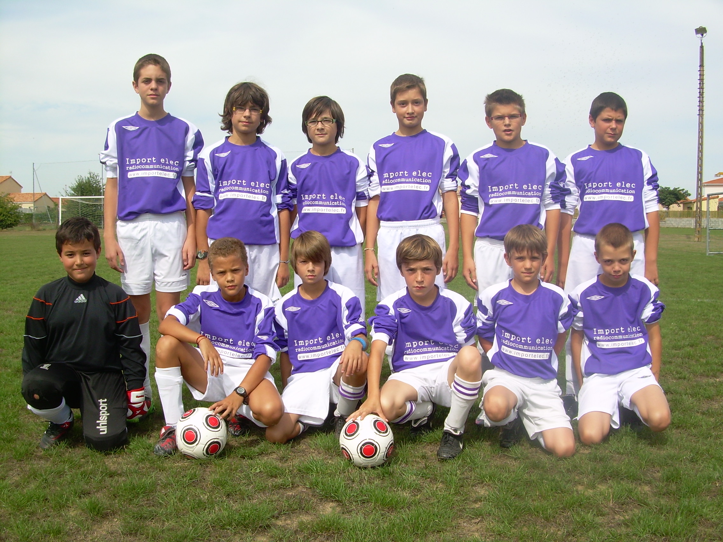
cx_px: 362
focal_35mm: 38
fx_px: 794
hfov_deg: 49.0
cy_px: 271
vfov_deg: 37.7
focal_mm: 6.3
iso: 50
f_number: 4.6
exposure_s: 1/354
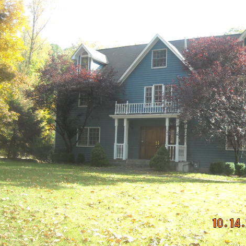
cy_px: 124
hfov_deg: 39.8
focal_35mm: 42
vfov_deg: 40.0
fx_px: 338
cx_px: 151
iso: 200
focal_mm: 5.7
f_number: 2.8
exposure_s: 1/250
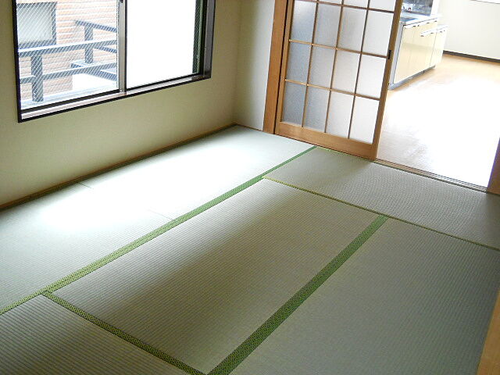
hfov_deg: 45.8
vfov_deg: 35.1
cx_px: 250
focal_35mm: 41
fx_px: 592
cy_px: 188
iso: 400
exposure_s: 1/50
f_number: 3.1
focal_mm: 6.72
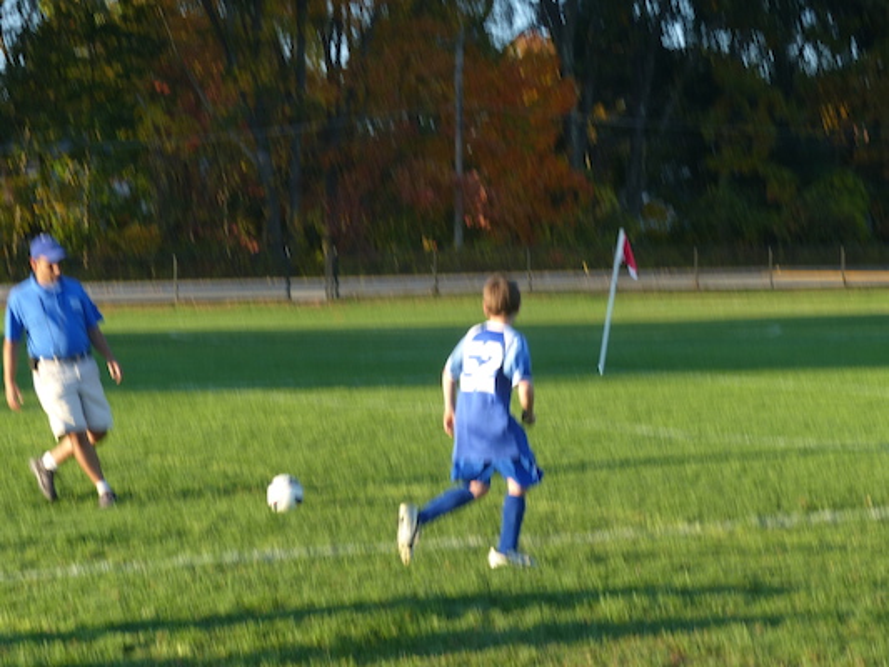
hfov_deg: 18.4
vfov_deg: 13.8
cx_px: 444
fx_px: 2749
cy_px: 334
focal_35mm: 107
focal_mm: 19.2
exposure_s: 1/200
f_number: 4
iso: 100
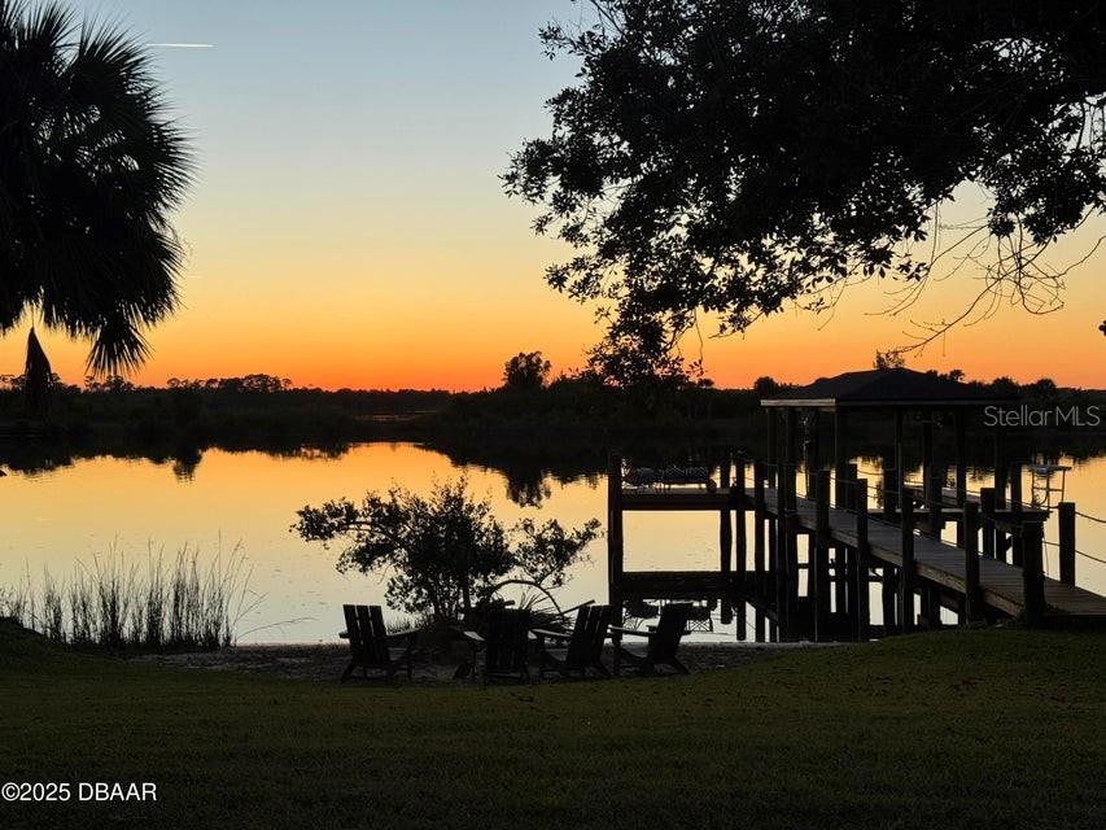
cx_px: 553
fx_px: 1534
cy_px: 415
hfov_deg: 39.7
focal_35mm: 48
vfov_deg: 30.3
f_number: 1.78
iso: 64
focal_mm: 6.76
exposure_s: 1/1059
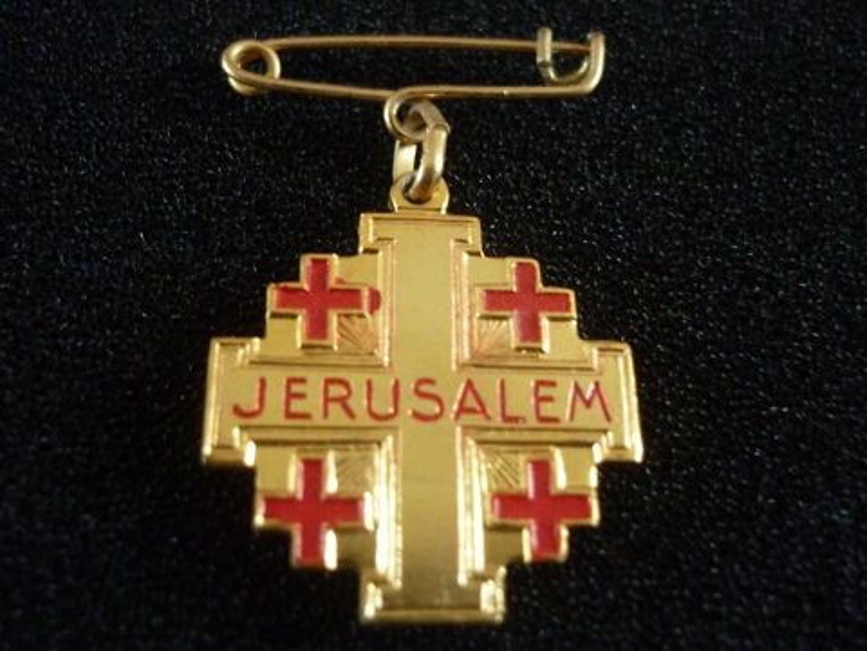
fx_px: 827
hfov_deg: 55.4
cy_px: 326
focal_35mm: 33
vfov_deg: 42.9
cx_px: 434
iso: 400
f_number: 2.8
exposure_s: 1/10
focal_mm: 5.5
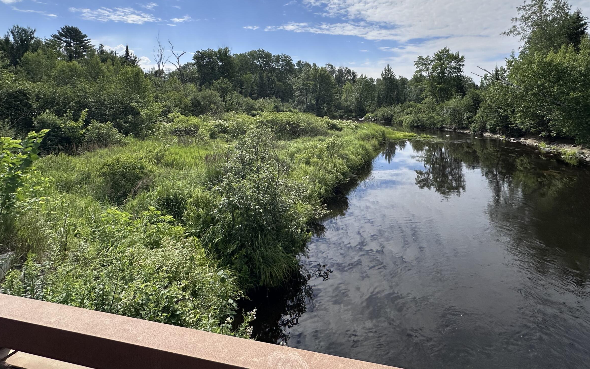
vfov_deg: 59.7
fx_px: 305
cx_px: 320
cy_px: 104
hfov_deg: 87.8
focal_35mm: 19
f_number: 2.2
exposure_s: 1/5051
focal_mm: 2.22
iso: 50
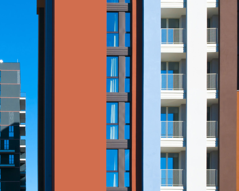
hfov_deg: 28.2
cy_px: 92
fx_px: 474
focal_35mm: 67
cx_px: 86
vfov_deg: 22.8
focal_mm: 30
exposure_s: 1/160
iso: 200
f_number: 16
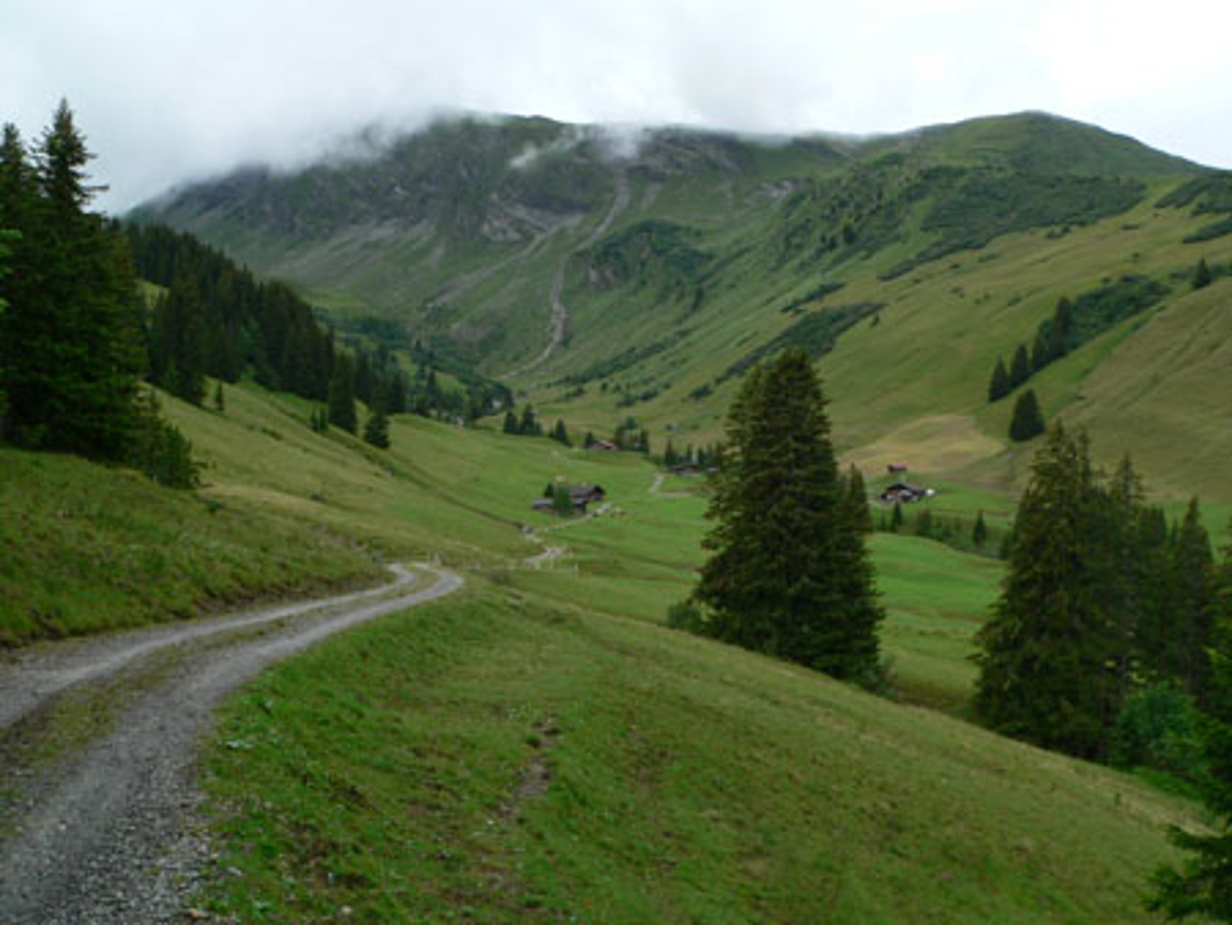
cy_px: 462
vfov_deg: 39.7
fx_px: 1282
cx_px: 616
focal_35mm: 36
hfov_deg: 51.3
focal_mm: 6
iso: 80
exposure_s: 1/200
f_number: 4
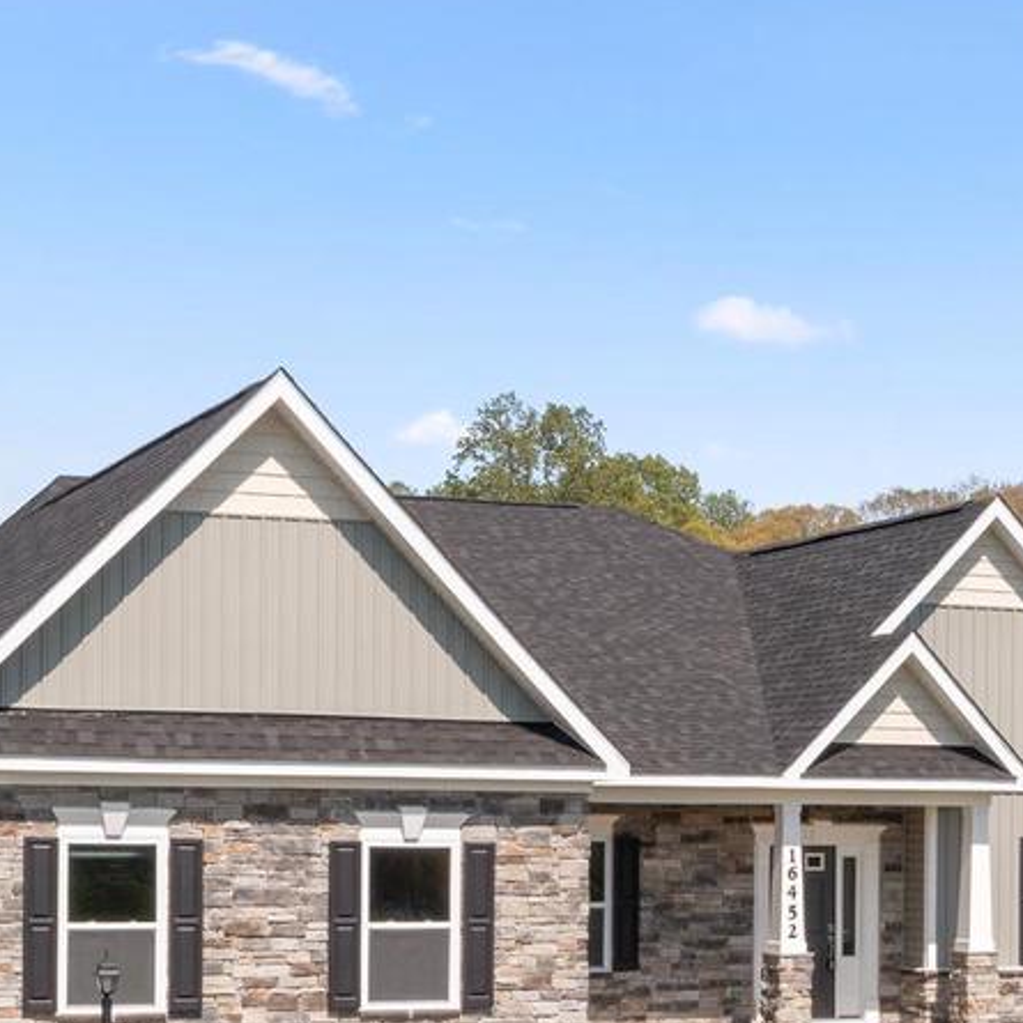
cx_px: 533
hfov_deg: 22.5
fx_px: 2575
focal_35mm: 77
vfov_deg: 22.0
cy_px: 889
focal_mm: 10.26
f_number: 8
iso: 100
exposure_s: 1/80
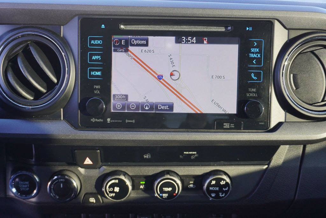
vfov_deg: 40.0
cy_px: 109
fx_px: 299
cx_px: 163
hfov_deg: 57.2
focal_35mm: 33
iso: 250
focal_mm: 22
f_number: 4
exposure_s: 1/60
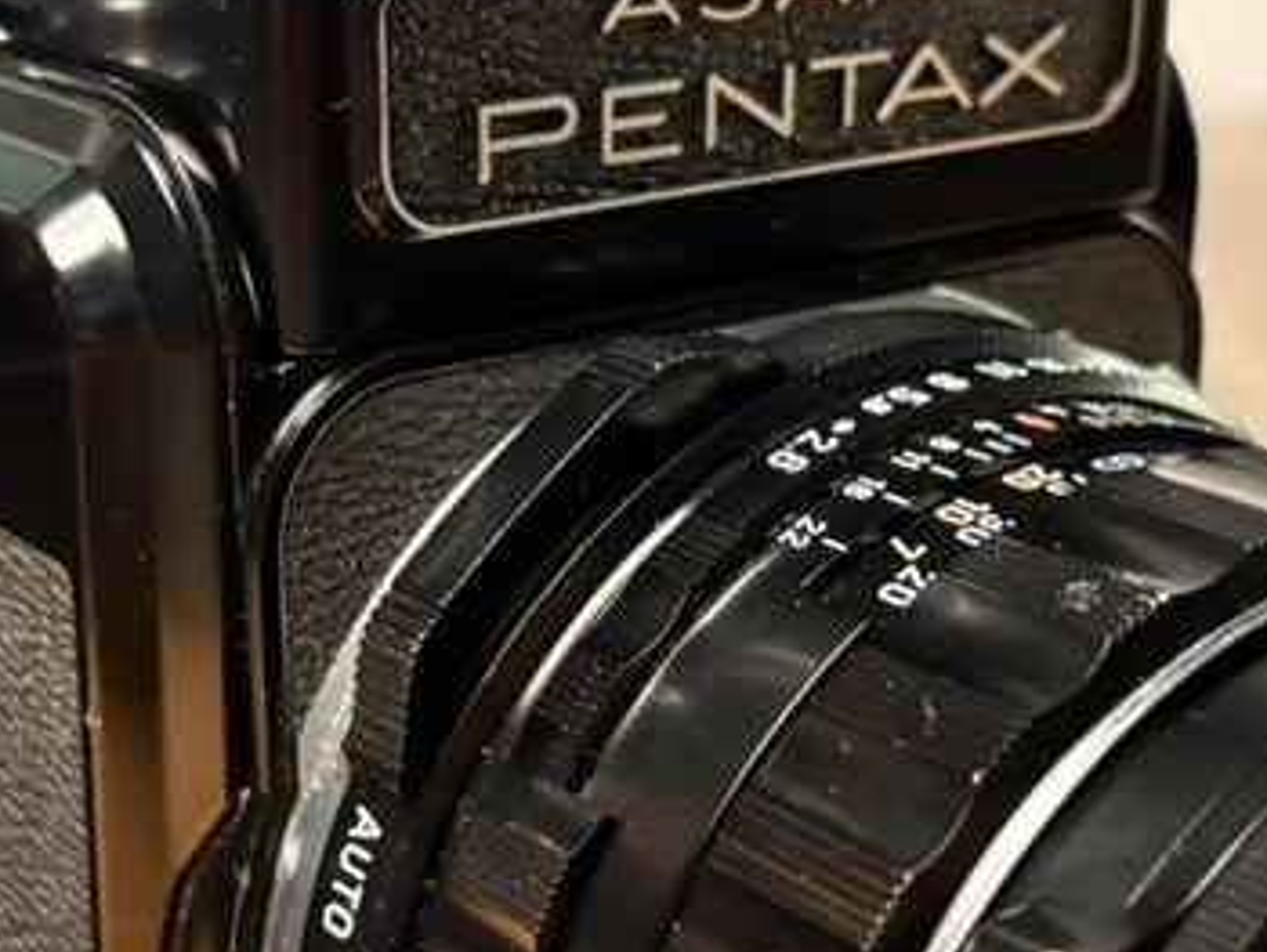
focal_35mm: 76
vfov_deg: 19.3
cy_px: 648
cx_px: 597
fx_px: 2784
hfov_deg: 25.6
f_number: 1.6
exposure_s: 1/17
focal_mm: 5.96
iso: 1000
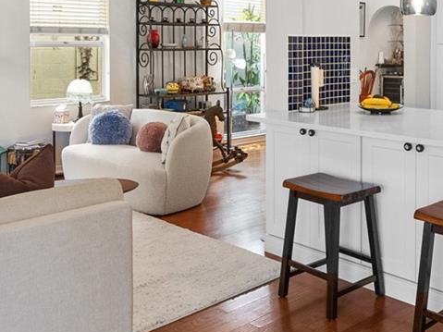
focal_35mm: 45
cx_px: 252
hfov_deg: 42.0
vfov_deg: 31.1
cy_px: 55
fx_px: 576
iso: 640
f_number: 9
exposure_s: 1/8
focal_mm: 14
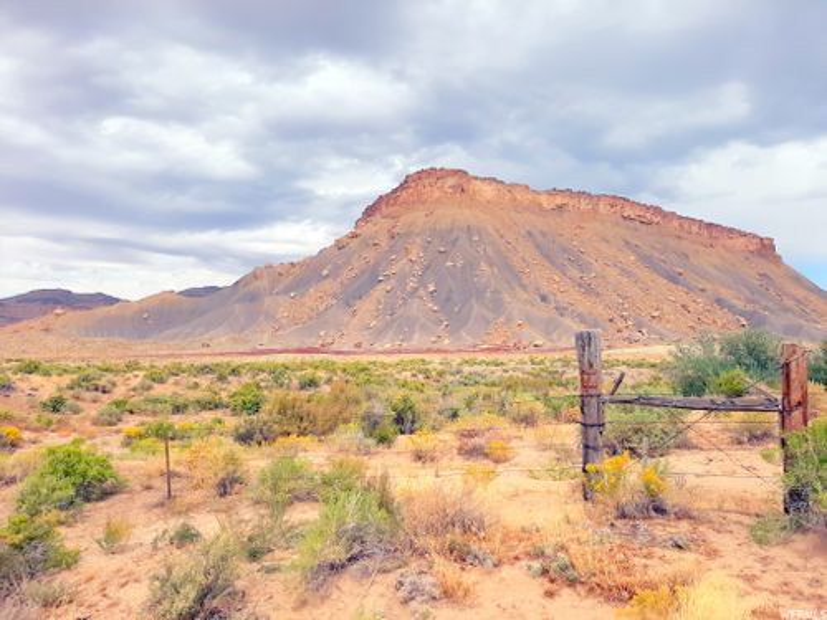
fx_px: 621
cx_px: 414
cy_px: 310
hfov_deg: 67.3
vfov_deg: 53.1
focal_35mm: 26
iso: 40
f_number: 1.7
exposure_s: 1/2646
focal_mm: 3.93
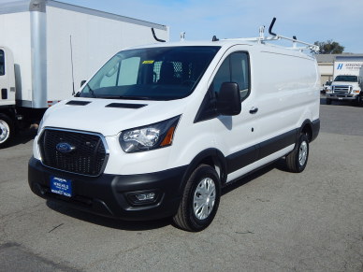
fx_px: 398
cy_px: 136
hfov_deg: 49.0
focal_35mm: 38
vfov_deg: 37.7
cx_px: 182
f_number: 6.9
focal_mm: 6.8
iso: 125
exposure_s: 1/800
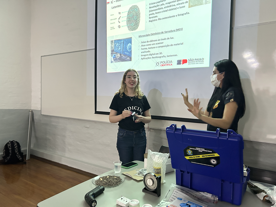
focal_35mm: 26
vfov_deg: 53.1
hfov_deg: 67.3
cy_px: 104
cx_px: 138
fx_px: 207
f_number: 1.5
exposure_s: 1/58
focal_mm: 5.7
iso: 500
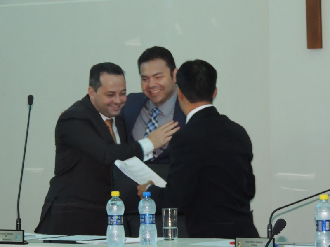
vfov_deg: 8.0
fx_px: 1764
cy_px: 124
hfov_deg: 10.7
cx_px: 165
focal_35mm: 185
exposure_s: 1/60
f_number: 4.6
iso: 800
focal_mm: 33
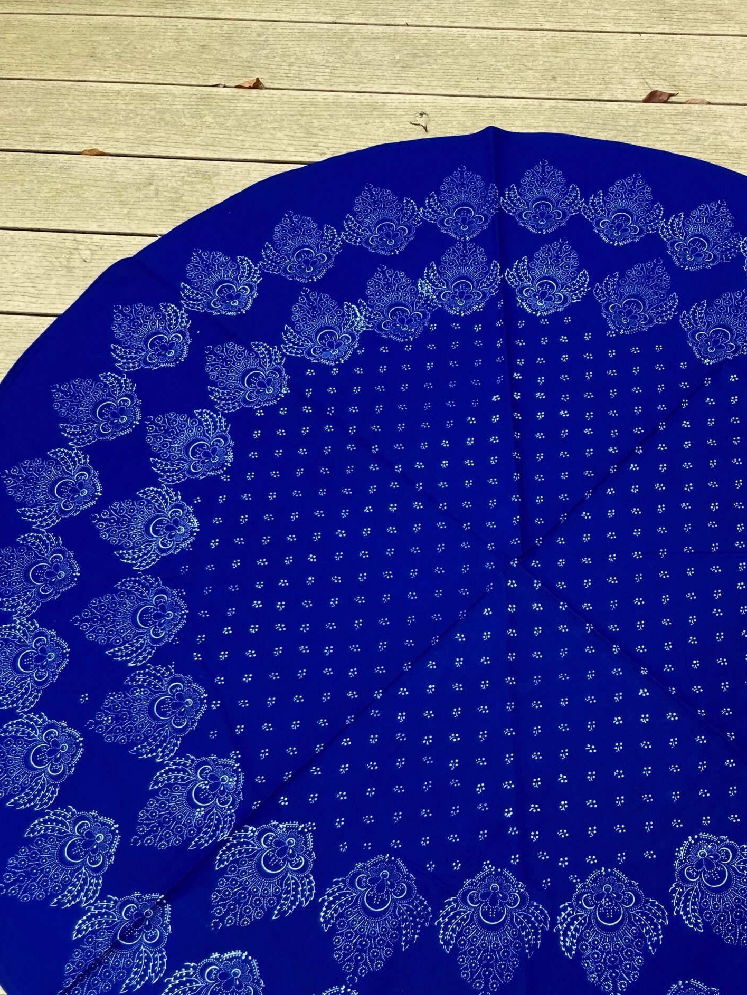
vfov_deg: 48.3
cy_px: 648
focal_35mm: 38
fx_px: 1093
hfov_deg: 37.3
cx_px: 504
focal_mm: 3.99
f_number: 1.8
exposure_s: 1/121
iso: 32
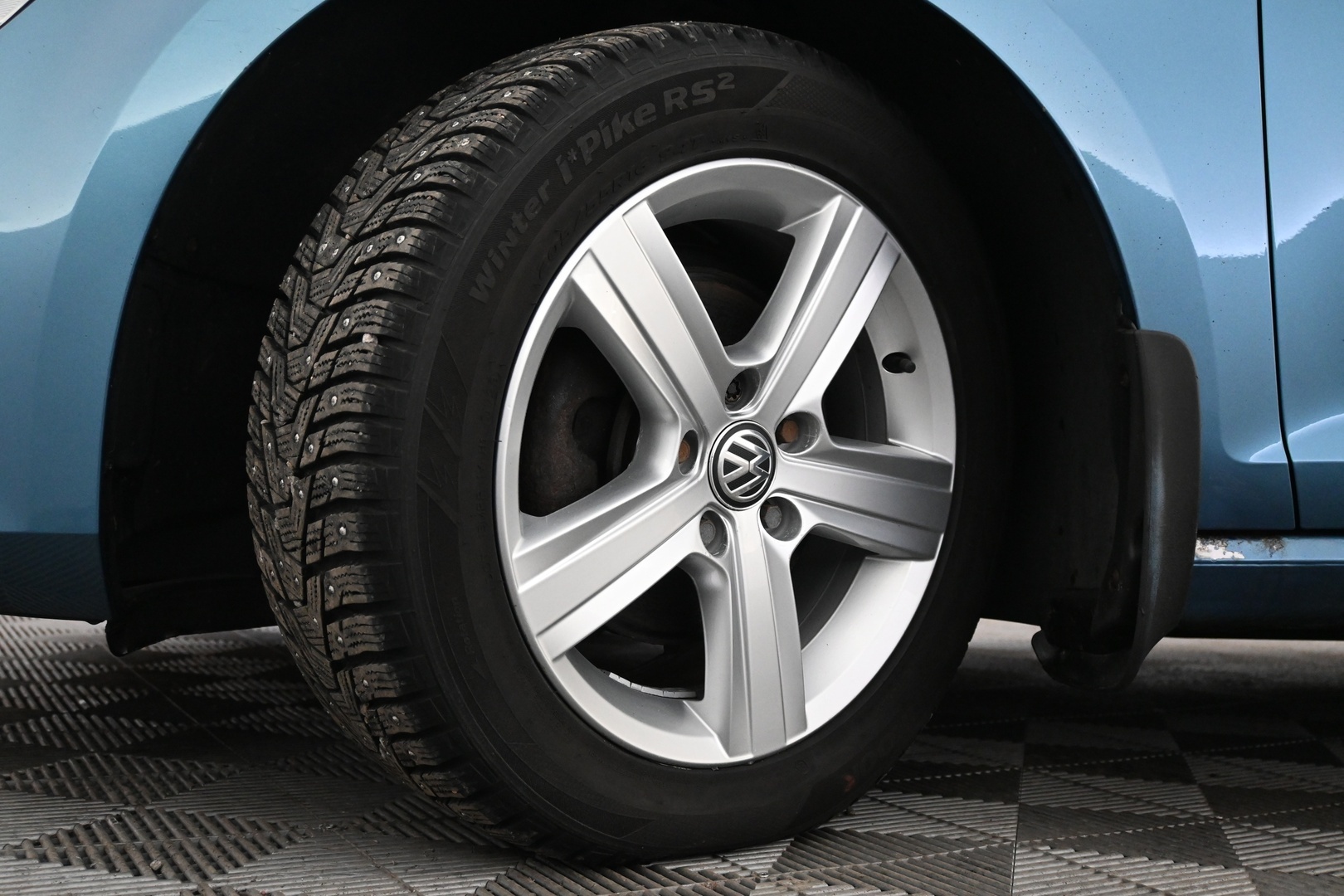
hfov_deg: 52.2
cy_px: 448
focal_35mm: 37
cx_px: 672
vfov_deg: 36.2
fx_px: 1372
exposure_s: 1/40
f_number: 4.2
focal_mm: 24.5
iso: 2500
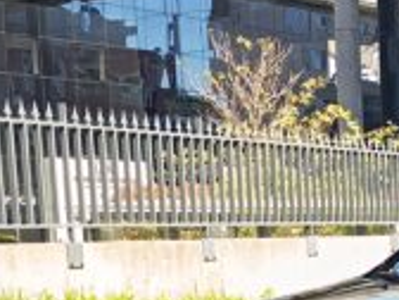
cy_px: 431
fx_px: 1268
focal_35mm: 110
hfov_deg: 16.4
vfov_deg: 12.8
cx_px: 594
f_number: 1.7
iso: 69
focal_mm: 5.27
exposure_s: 1/100
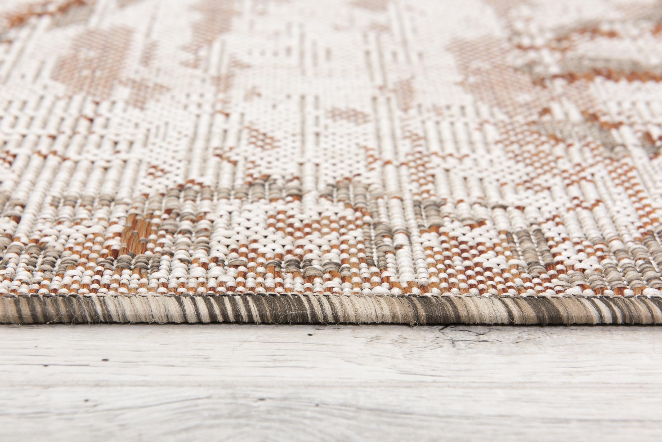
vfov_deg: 19.5
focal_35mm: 70
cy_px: 221
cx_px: 331
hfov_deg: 28.8
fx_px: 1287
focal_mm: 70
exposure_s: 1/80
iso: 125
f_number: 9
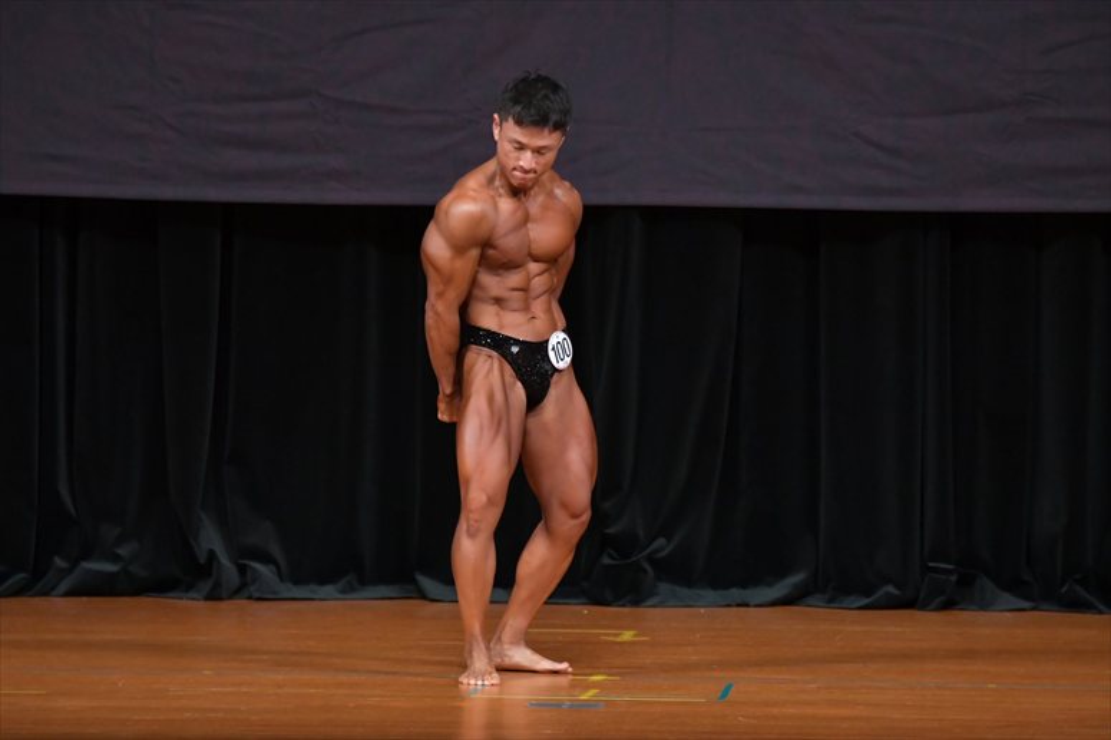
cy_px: 370
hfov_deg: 6.9
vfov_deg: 4.6
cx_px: 556
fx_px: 9254
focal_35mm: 300
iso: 4000
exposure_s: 1/400
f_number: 5.6
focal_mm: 200
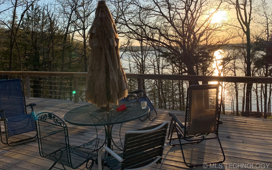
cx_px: 148
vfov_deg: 40.2
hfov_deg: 61.1
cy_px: 58
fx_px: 230
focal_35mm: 31
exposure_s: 1/1992
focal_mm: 4.25
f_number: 1.8
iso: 25
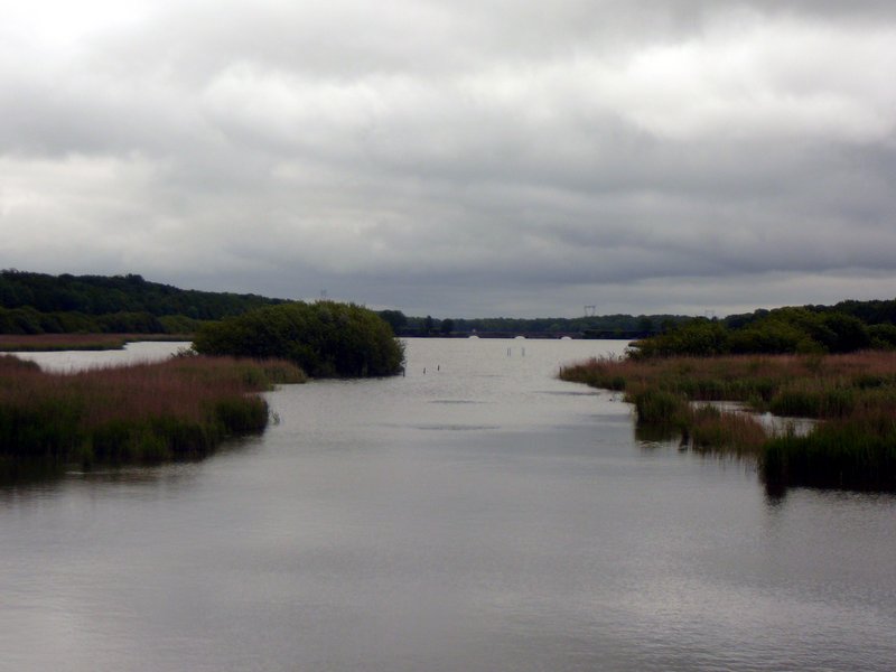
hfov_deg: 29.8
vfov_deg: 22.6
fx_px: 1682
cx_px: 448
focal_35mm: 65
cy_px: 336
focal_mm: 9.7
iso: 80
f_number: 3.6
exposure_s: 1/800
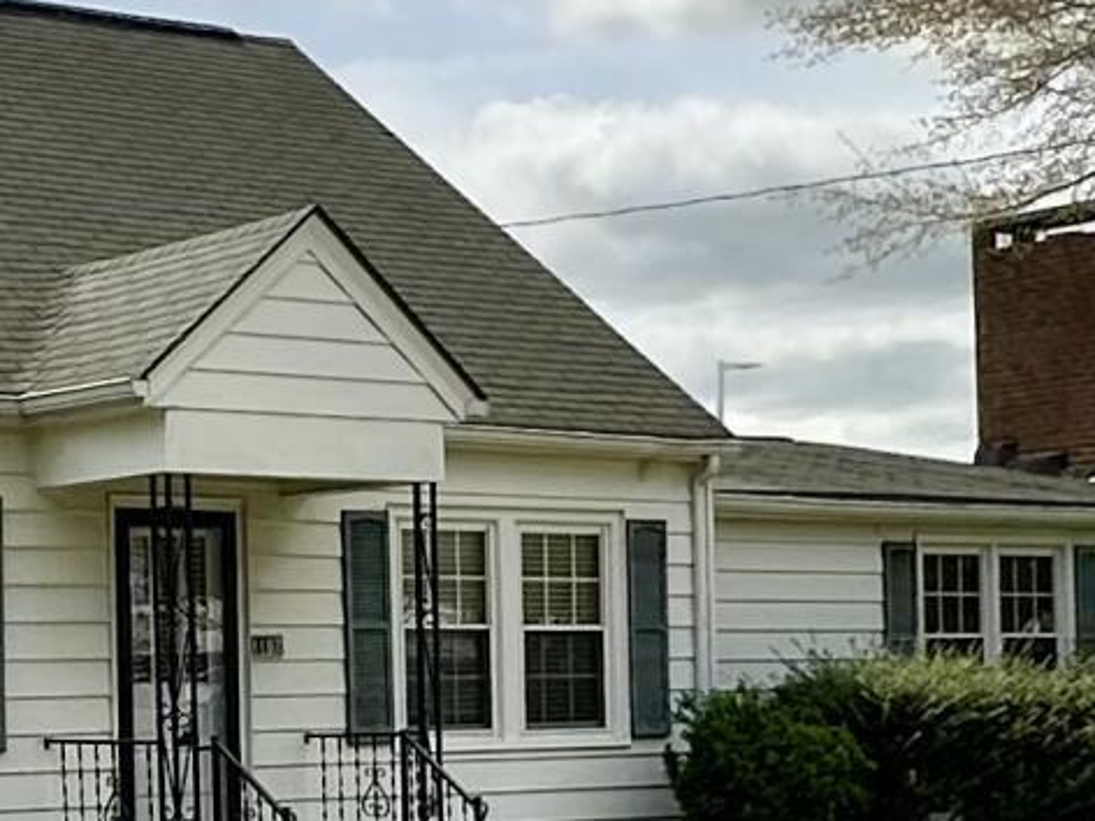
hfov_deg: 21.4
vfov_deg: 16.5
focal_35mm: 89
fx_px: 2815
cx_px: 65
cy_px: 624
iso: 50
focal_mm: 2.22
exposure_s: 1/3125
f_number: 2.2
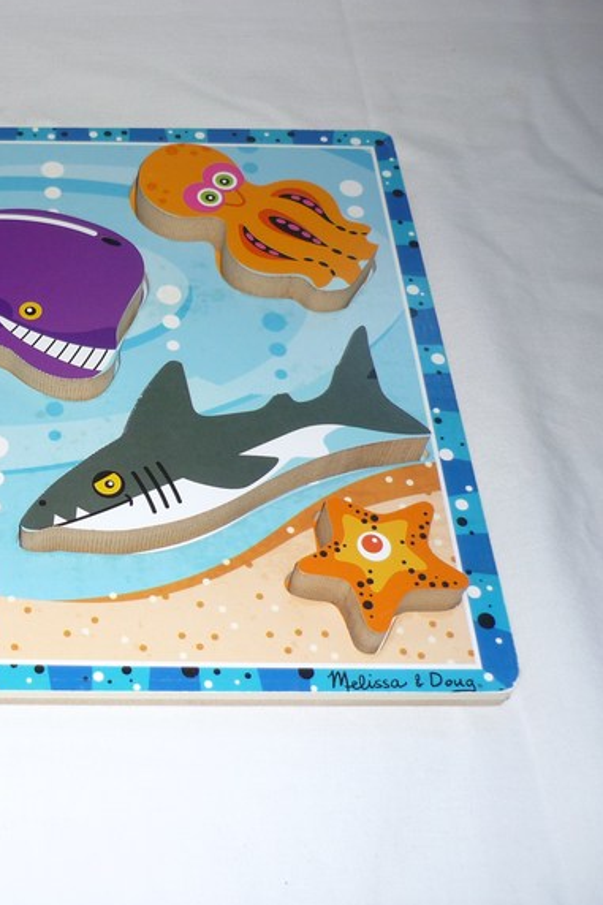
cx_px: -13
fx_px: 1207
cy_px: 454
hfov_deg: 26.4
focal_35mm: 48
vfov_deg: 41.1
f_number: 2.8
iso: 100
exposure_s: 1/30
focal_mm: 5.5
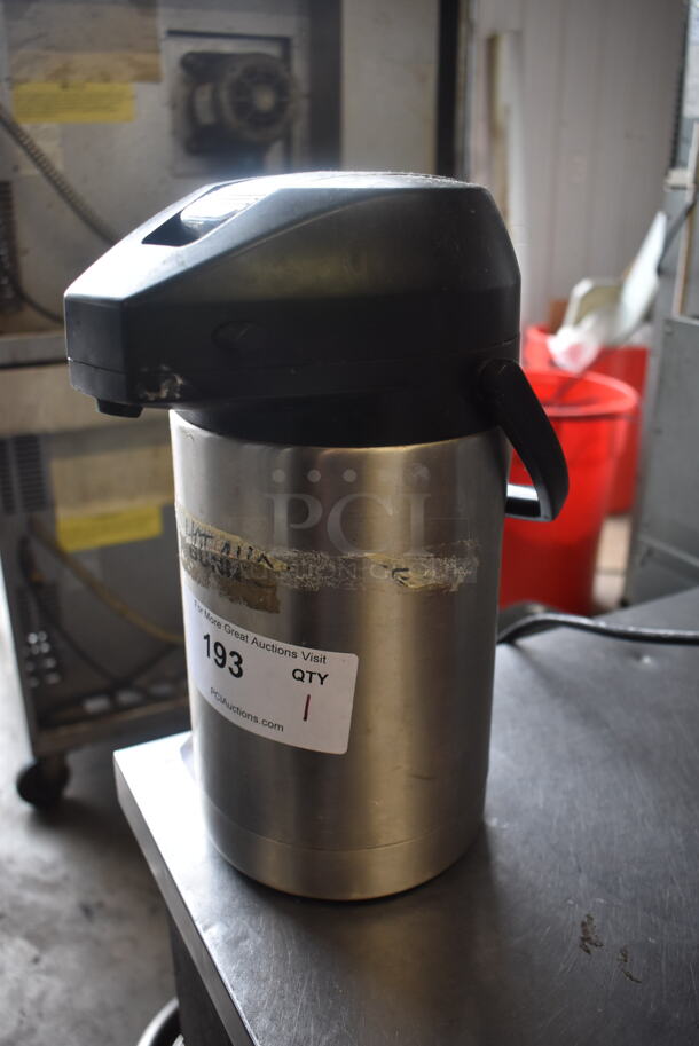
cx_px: 350
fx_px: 872
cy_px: 523
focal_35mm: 30
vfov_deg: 61.9
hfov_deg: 43.7
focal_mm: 20
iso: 800
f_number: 3.8
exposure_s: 1/250
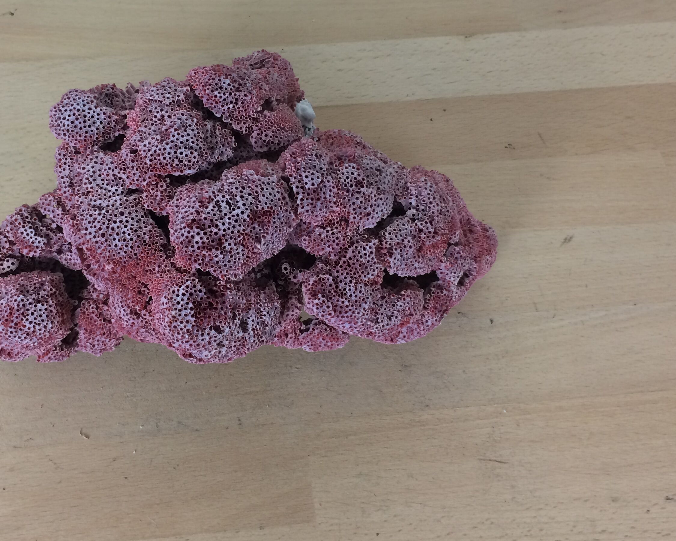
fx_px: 820
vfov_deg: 36.2
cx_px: 240
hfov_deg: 44.3
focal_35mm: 41
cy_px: 189
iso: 50
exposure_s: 1/33
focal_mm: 4.15
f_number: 2.2
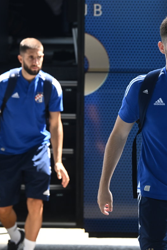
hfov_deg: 7.6
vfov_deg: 11.4
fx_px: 1259
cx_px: 94
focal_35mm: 181
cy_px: 125
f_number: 4
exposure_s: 1/1000
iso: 800
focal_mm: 120
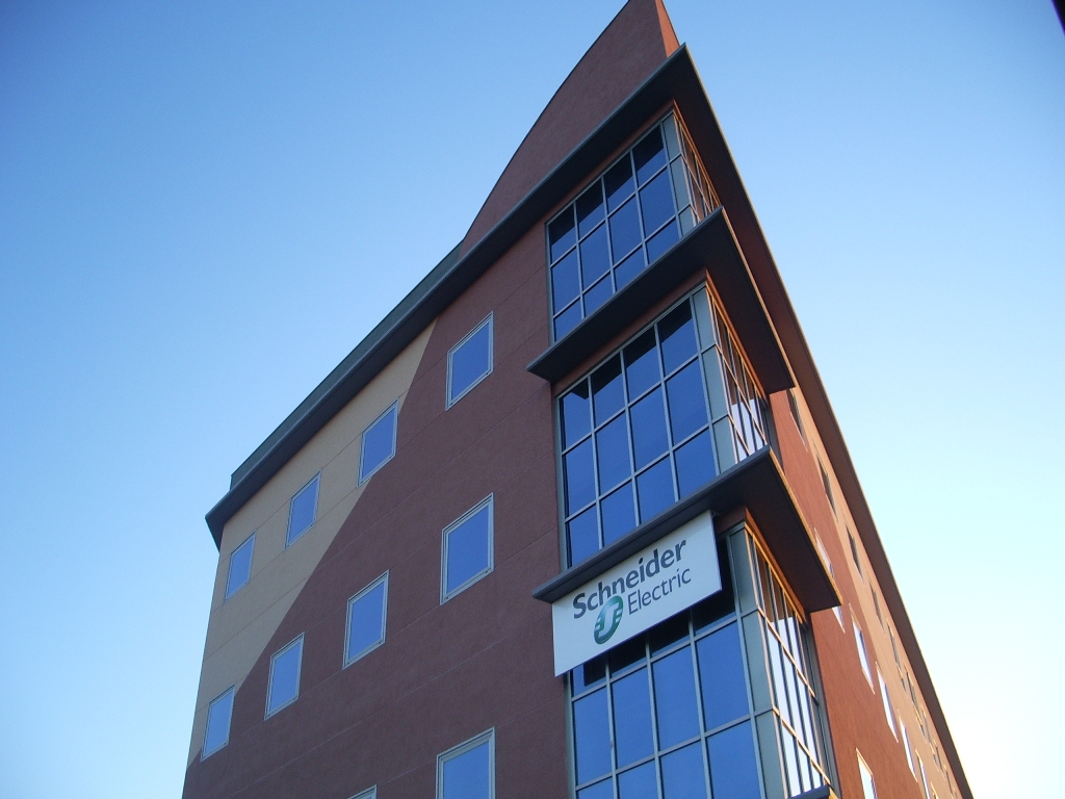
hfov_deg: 52.6
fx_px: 1077
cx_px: 532
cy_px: 400
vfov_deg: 40.7
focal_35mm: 35
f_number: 2.6
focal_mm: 5.8
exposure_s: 1/80
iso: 50
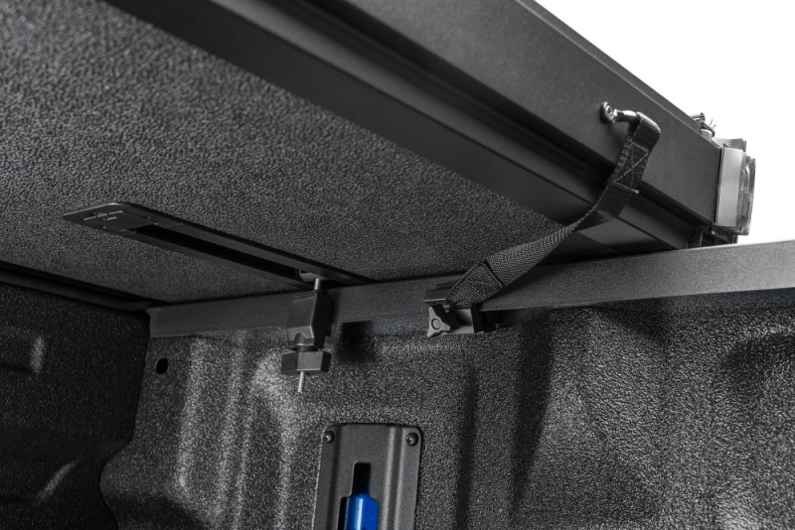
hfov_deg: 45.4
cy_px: 265
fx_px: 950
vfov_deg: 31.2
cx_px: 398
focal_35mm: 43
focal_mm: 43
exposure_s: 1/200
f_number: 8
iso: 400
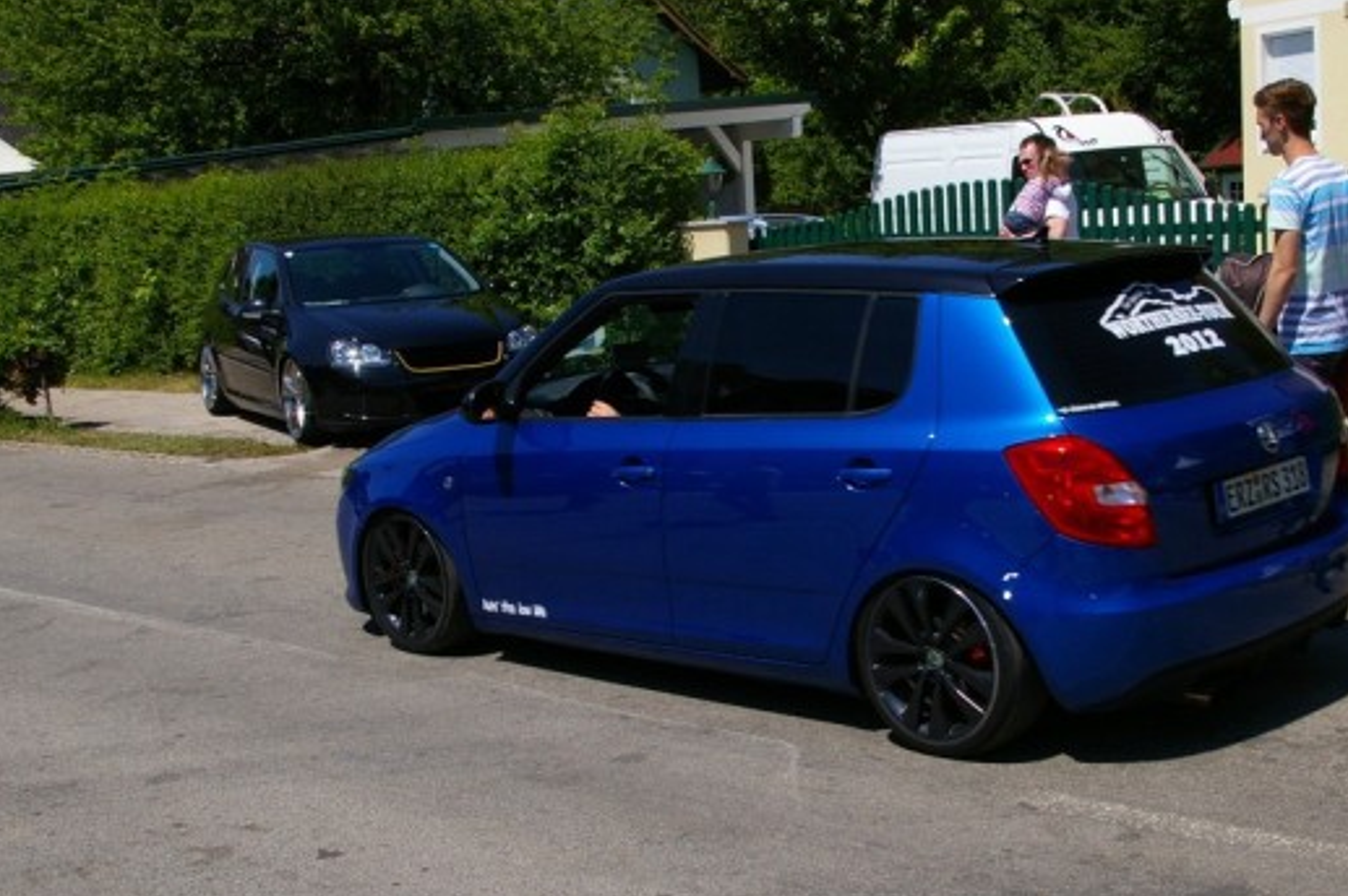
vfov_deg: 27.6
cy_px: 499
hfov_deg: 40.4
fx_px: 1825
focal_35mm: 49
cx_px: 787
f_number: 11
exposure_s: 1/250
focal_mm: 21
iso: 200
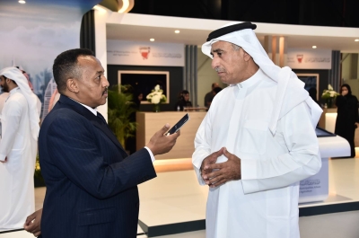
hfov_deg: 43.7
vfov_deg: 29.7
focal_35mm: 45
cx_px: 180
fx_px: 448
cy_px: 119
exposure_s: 1/125
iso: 1600
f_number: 5
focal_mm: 45
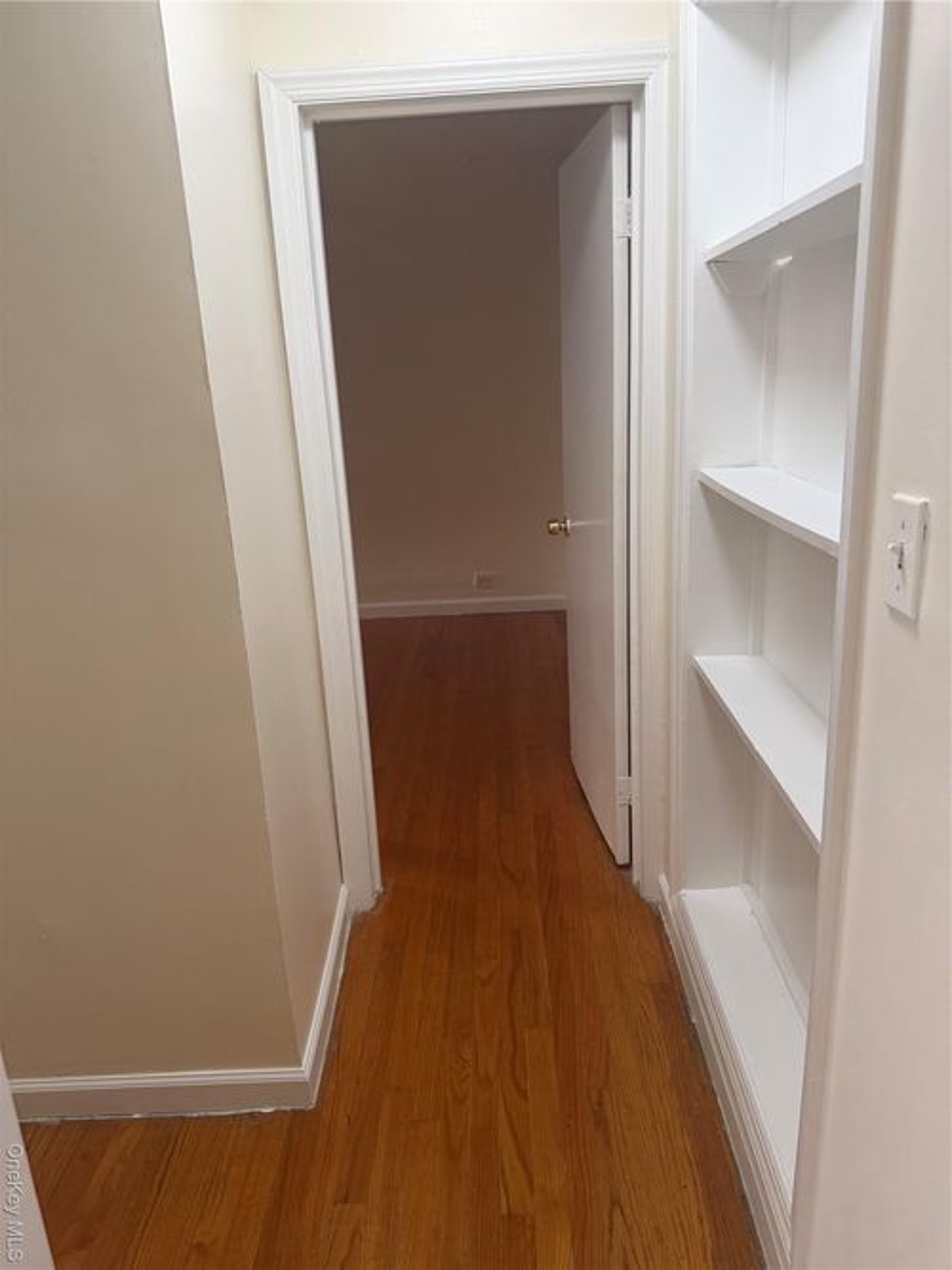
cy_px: 635
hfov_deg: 56.8
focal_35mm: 24
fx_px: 880
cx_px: 476
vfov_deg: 71.6
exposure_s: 1/120
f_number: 1.78
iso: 200
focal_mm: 6.76
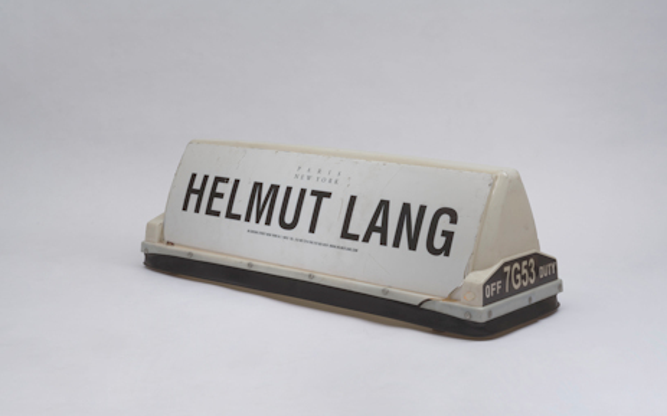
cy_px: 235
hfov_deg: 36.9
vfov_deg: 23.5
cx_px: 359
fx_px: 999
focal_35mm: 55
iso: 100
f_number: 16
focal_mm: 50
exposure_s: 1/100
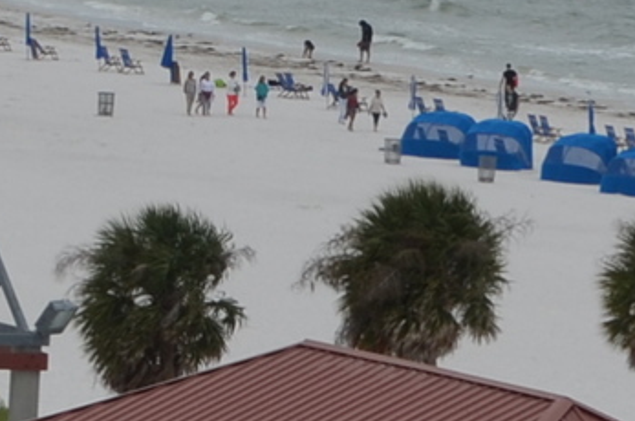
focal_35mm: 594
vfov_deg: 2.3
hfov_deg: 3.4
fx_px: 10451
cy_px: 59
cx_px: -745
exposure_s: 1/250
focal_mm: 55
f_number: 8
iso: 160
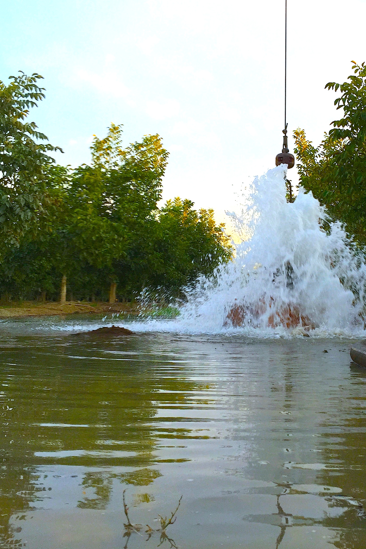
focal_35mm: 40
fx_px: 610
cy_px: 278
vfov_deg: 48.5
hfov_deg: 33.0
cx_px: 258
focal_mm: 4.15
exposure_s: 1/120
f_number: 2.2
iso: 50
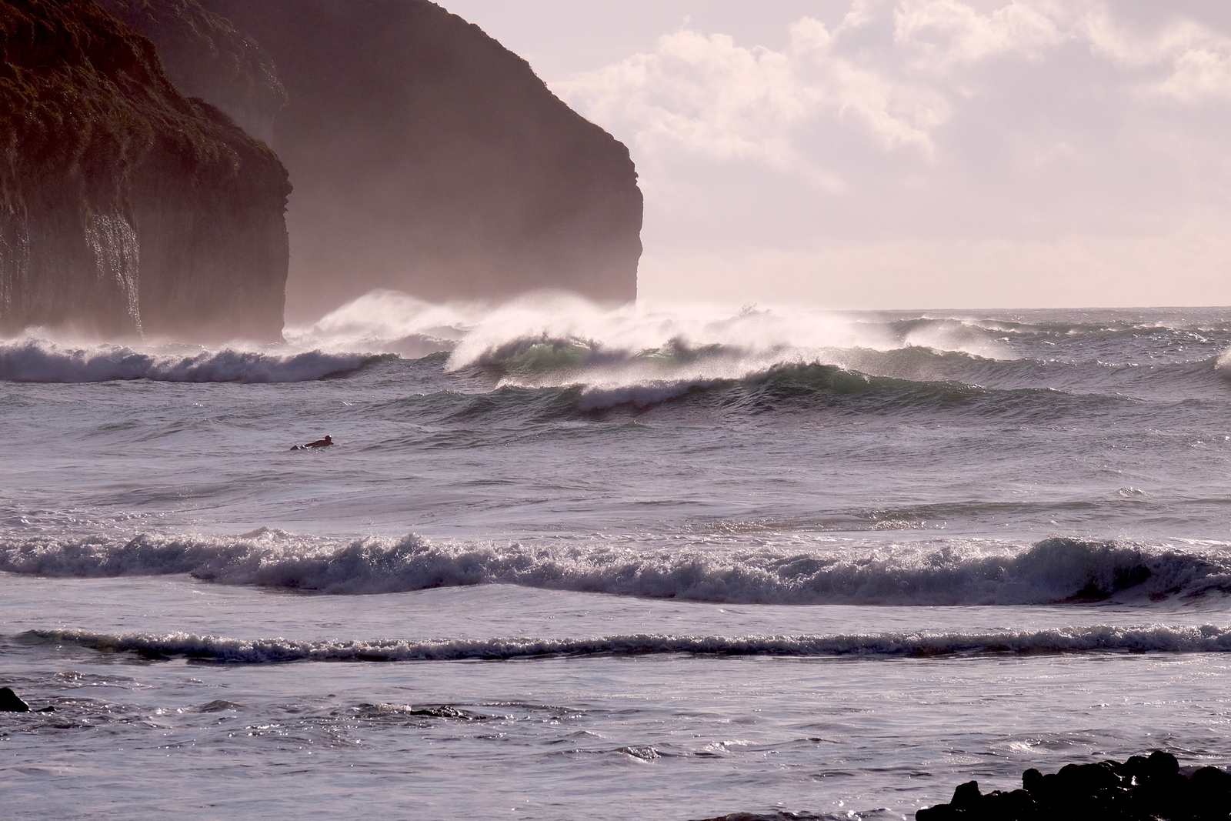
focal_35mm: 243
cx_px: 616
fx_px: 8309
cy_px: 410
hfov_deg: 8.5
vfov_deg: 5.7
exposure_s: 1/2000
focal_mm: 161.8
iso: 800
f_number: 11
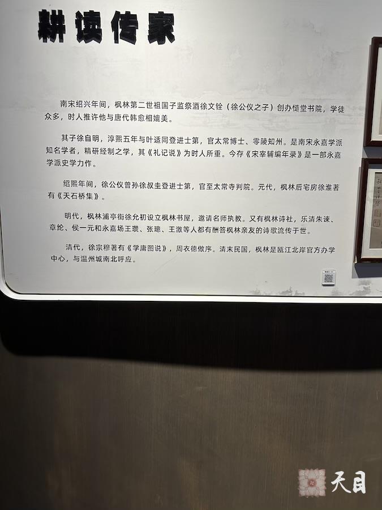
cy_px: 255
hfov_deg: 56.8
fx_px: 353
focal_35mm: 24
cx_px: 191
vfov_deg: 71.6
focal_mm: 6.86
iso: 64
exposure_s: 1/100
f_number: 1.78
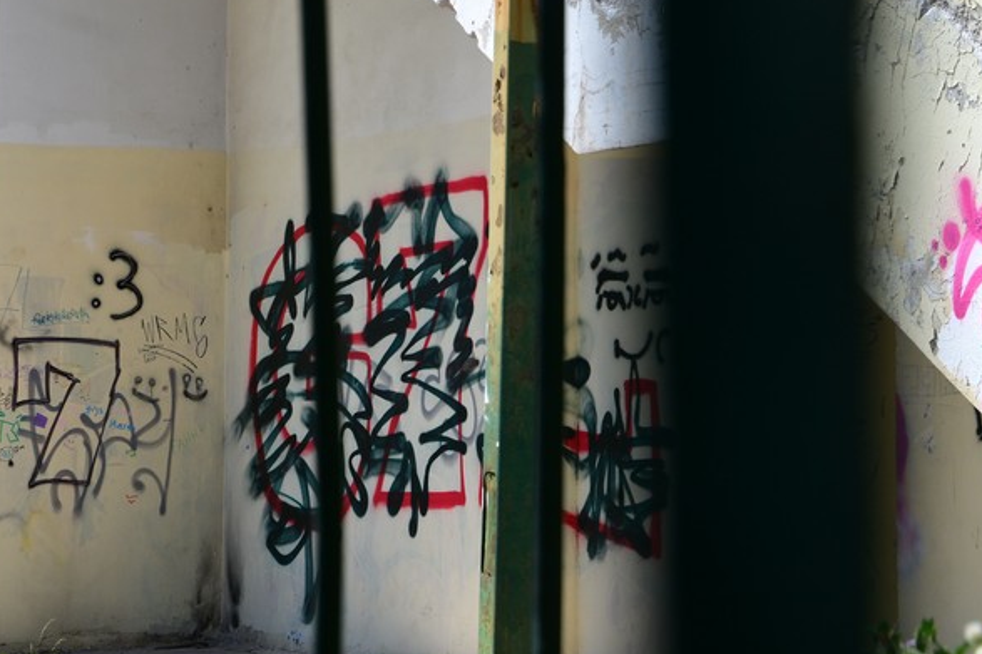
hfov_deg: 15.1
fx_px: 3681
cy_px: 57
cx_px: 157
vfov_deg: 10.1
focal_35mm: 135
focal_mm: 66
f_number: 8
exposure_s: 1/800
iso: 400
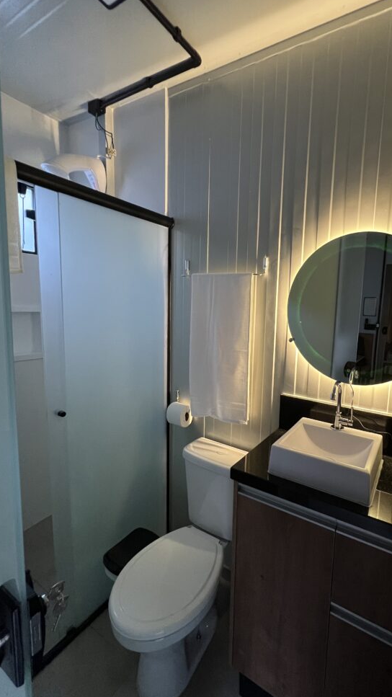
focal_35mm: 15
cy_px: 339
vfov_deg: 103.0
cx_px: 261
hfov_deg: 68.6
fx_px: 277
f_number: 1.8
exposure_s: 1/60
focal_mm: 1.57
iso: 500
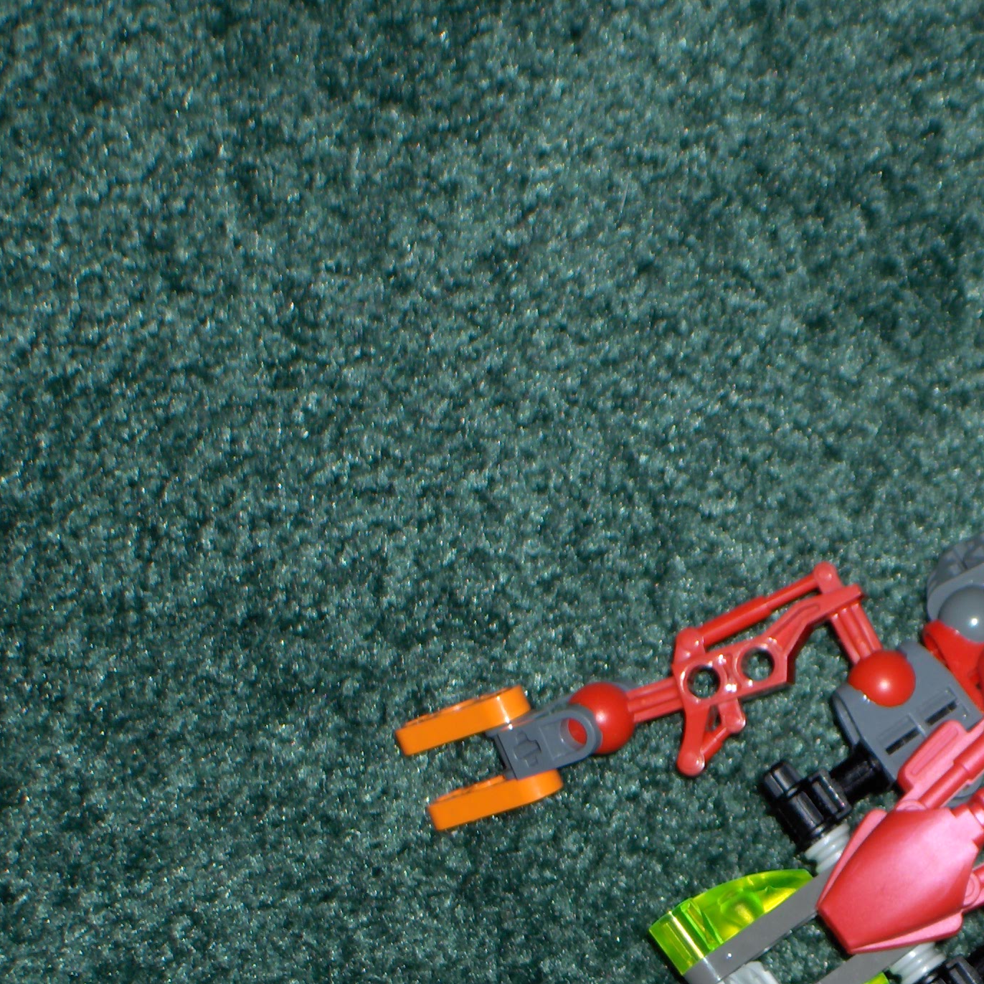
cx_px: 956
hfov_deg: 8.1
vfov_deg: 8.1
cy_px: 711
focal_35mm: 215
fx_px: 6915
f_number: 4.9
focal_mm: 24
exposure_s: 1/125
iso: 100
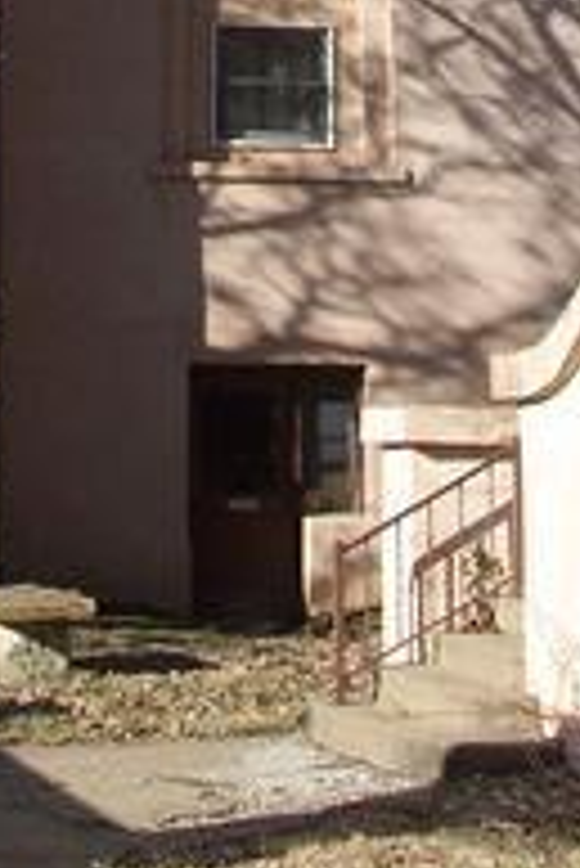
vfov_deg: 16.4
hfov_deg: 11.6
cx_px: 121
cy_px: -247
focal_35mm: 118
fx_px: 2846
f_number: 4.8
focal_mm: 8
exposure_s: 1/700
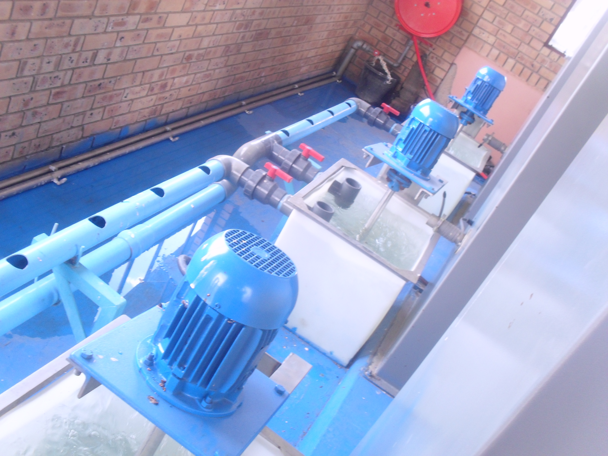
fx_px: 615
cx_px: 304
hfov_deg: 52.6
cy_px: 228
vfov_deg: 40.7
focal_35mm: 35
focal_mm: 6.3
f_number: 3.2
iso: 160
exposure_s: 1/45
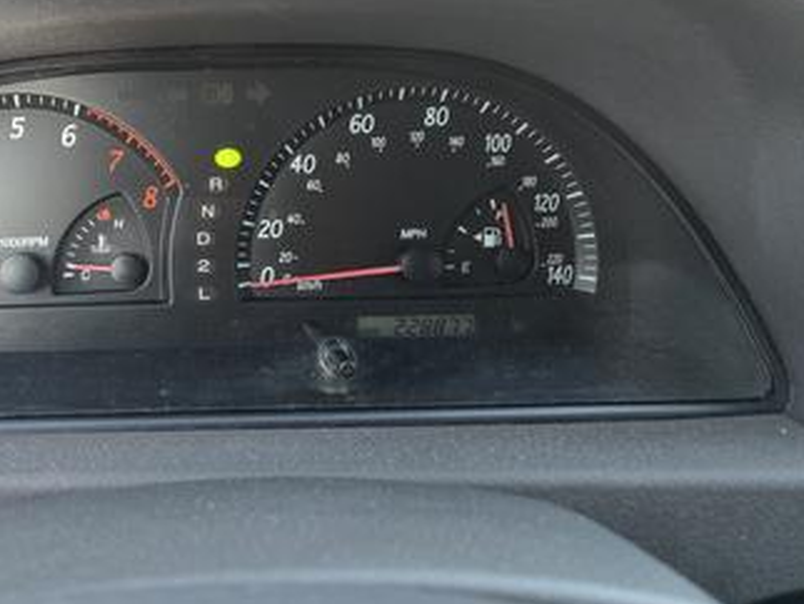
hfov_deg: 49.0
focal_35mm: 36
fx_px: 837
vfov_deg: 39.3
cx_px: 185
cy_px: 212
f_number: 1.8
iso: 200
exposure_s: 1/120
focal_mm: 5.4
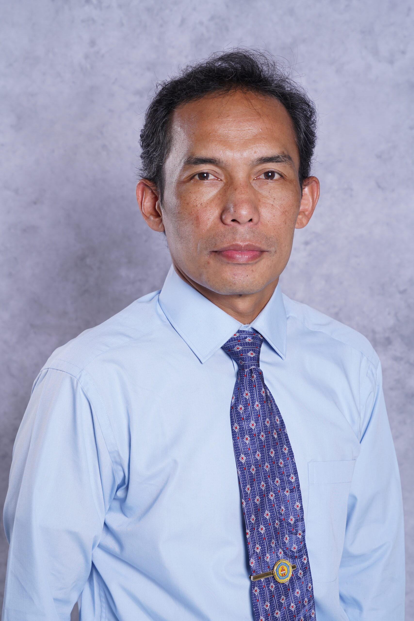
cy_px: 310
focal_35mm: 67
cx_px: 207
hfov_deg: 20.3
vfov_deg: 30.1
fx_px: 1156
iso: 200
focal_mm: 67
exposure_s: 1/100
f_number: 9
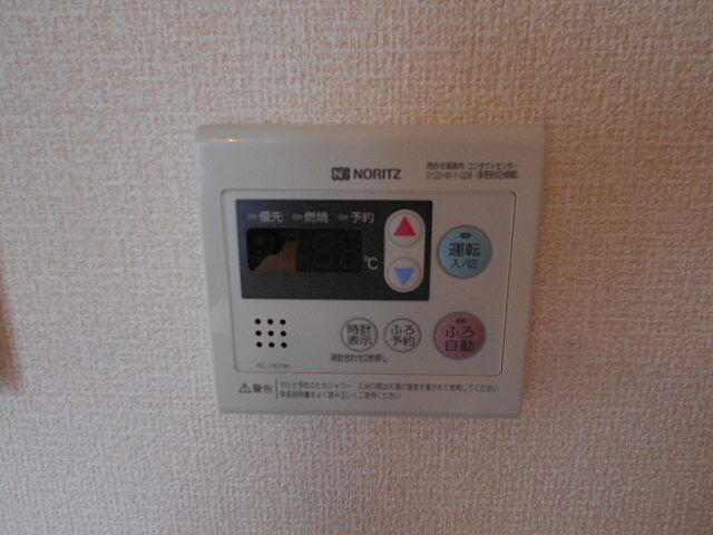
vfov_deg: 53.1
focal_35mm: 26
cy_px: 268
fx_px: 536
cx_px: 356
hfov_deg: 67.3
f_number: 3.2
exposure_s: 1/30
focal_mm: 4.6
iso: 80
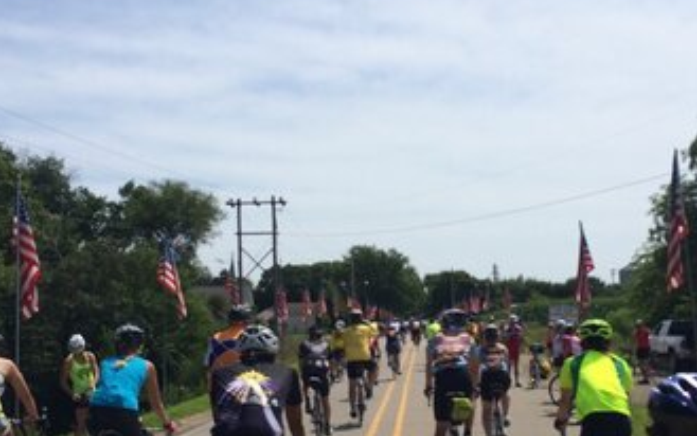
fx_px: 1064
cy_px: 273
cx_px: 386
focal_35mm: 56
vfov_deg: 23.1
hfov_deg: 36.2
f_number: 2.2
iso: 32
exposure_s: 1/4115
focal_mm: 4.15
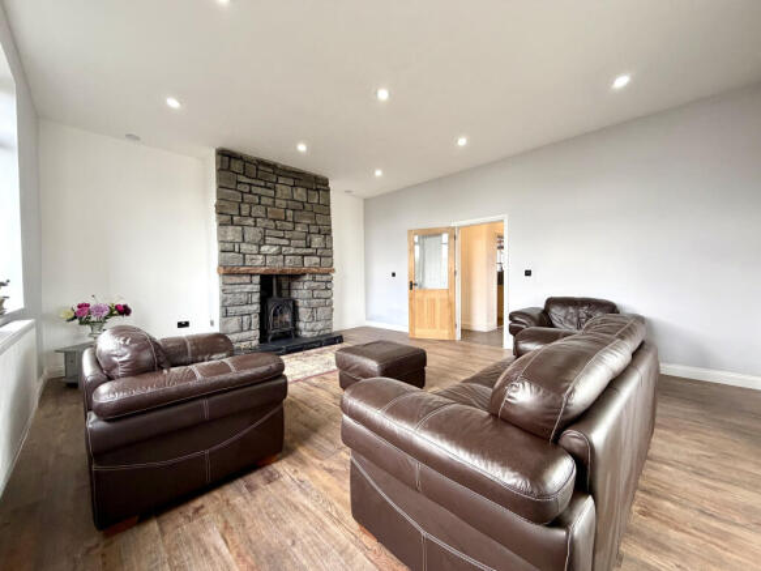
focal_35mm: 14
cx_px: 380
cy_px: 286
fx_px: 308
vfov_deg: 85.7
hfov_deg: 102.1
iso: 250
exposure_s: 1/121
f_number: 2.2
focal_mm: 2.22
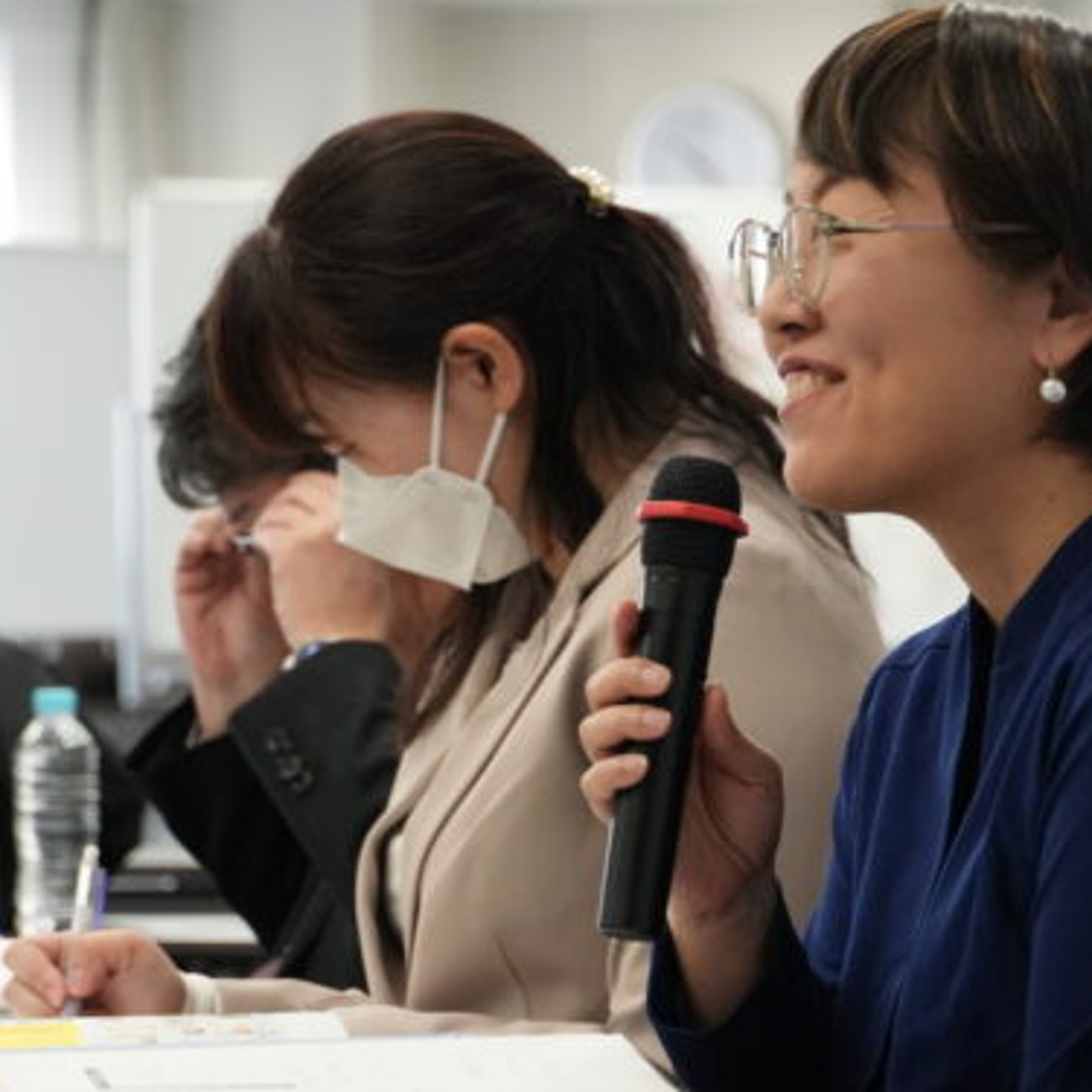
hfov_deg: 7.5
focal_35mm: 233
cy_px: 609
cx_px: 879
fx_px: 8309
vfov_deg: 7.5
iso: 2500
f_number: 5.6
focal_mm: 95
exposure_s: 1/160
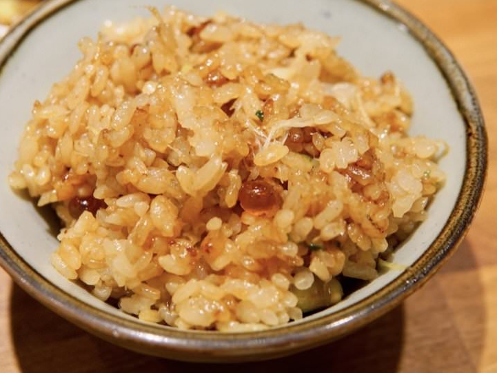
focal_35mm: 60
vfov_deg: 24.4
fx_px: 862
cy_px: 151
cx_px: 225
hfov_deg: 32.2
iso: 500
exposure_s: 1/60
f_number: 4
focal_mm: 30
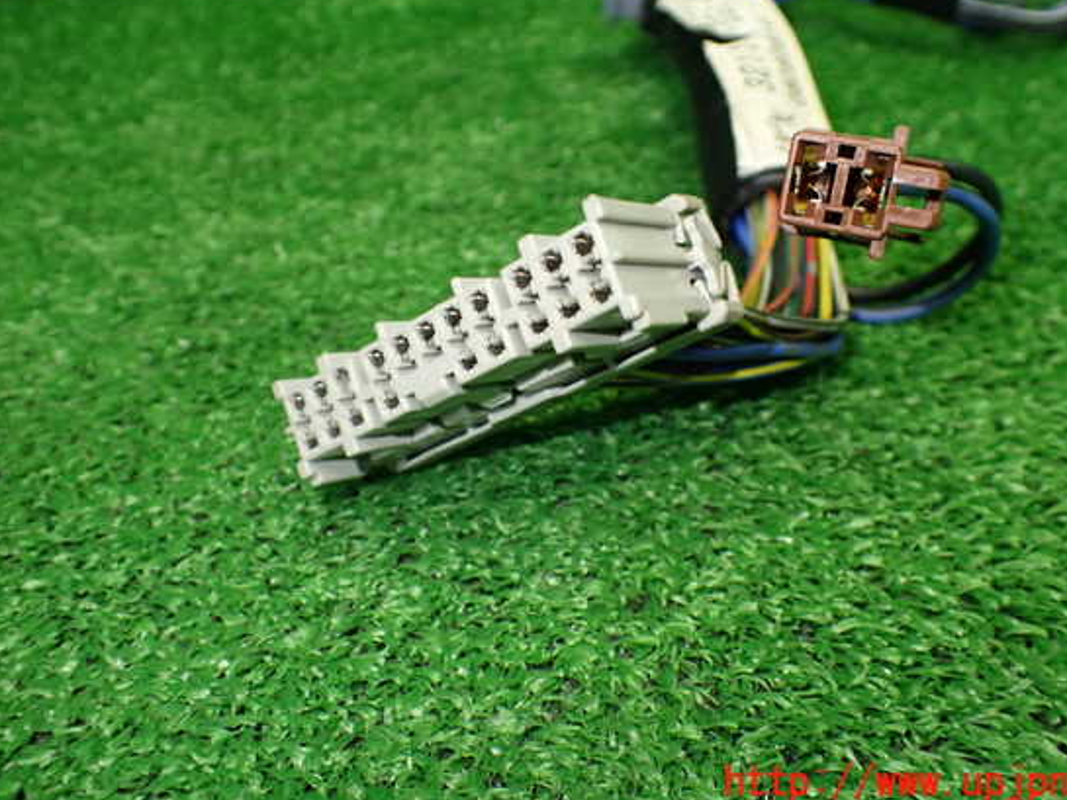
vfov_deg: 42.9
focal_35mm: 33
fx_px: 1017
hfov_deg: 55.3
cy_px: 368
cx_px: 580
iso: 400
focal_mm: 5.4
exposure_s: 1/125
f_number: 2.3
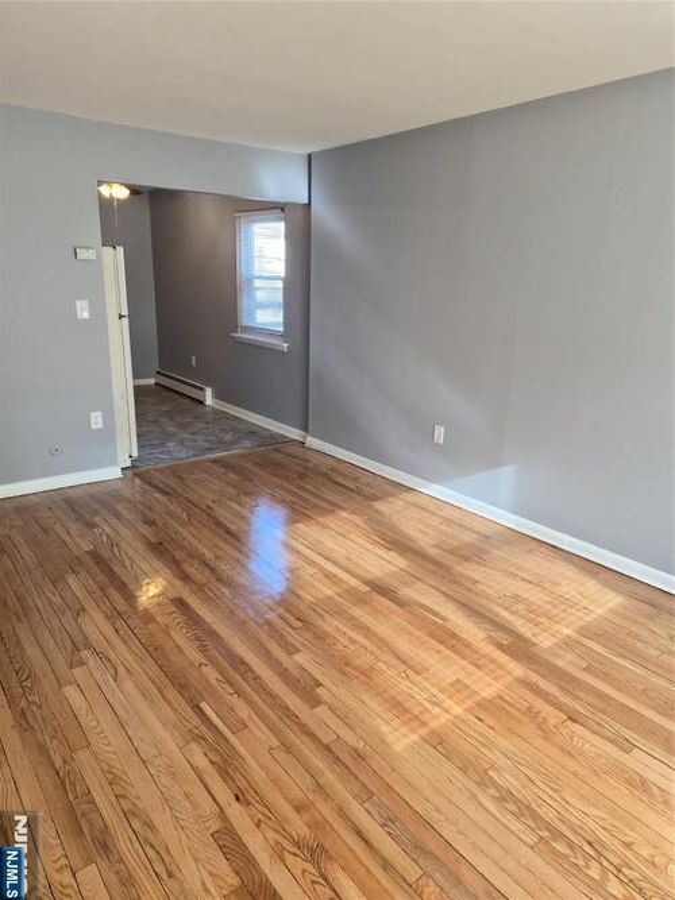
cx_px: 338
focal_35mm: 23
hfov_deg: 58.9
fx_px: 598
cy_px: 450
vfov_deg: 73.9
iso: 125
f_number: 1.8
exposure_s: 1/120
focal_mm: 5.4
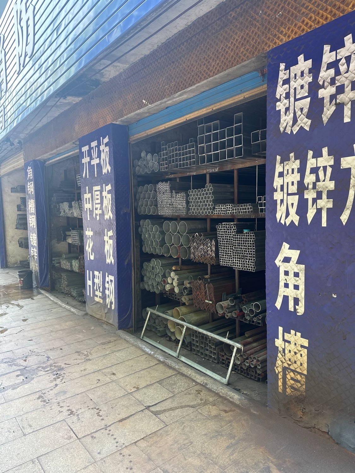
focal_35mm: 24
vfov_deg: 71.6
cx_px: 178
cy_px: 236
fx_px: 328
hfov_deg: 56.8
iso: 100
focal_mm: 6.86
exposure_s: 1/159
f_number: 1.78
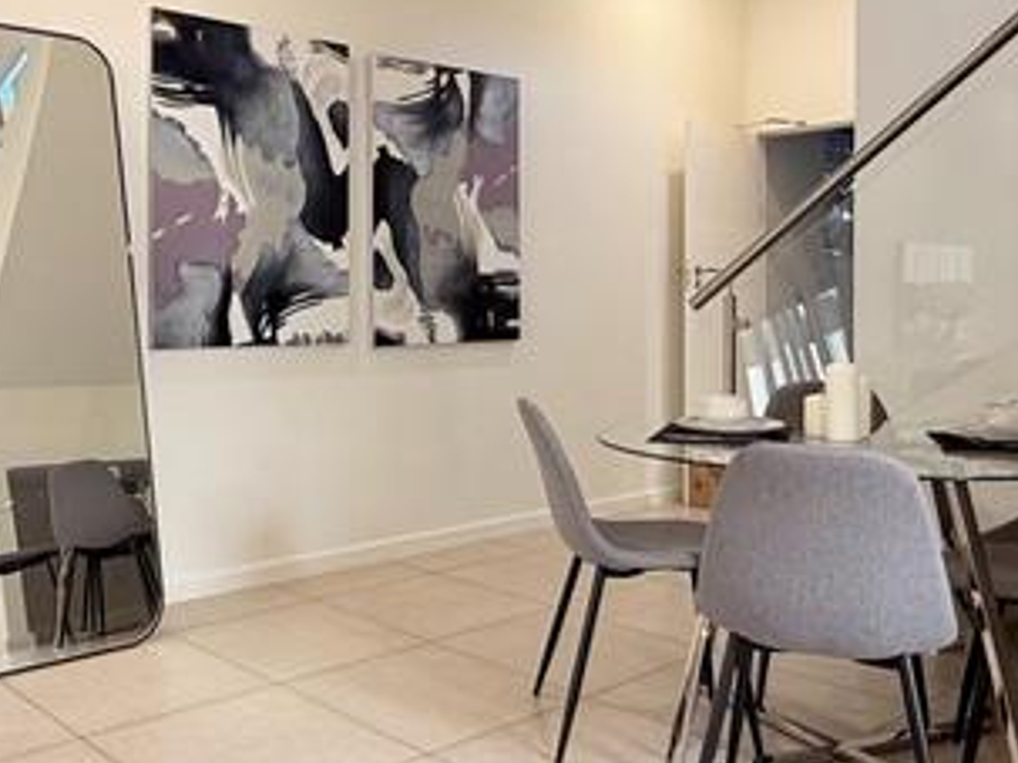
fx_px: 1088
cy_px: 323
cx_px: 323
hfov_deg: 49.1
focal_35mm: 37
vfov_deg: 38.5
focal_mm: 2.22
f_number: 2.2
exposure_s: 1/99
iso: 100
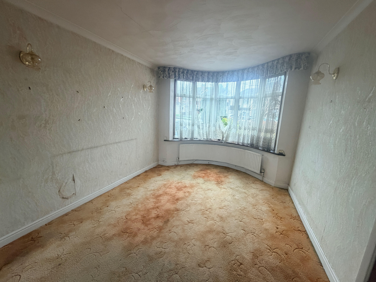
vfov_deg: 85.7
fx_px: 152
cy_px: 141
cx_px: 188
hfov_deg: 102.1
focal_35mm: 14
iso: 400
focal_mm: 2.22
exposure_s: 1/60
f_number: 2.2
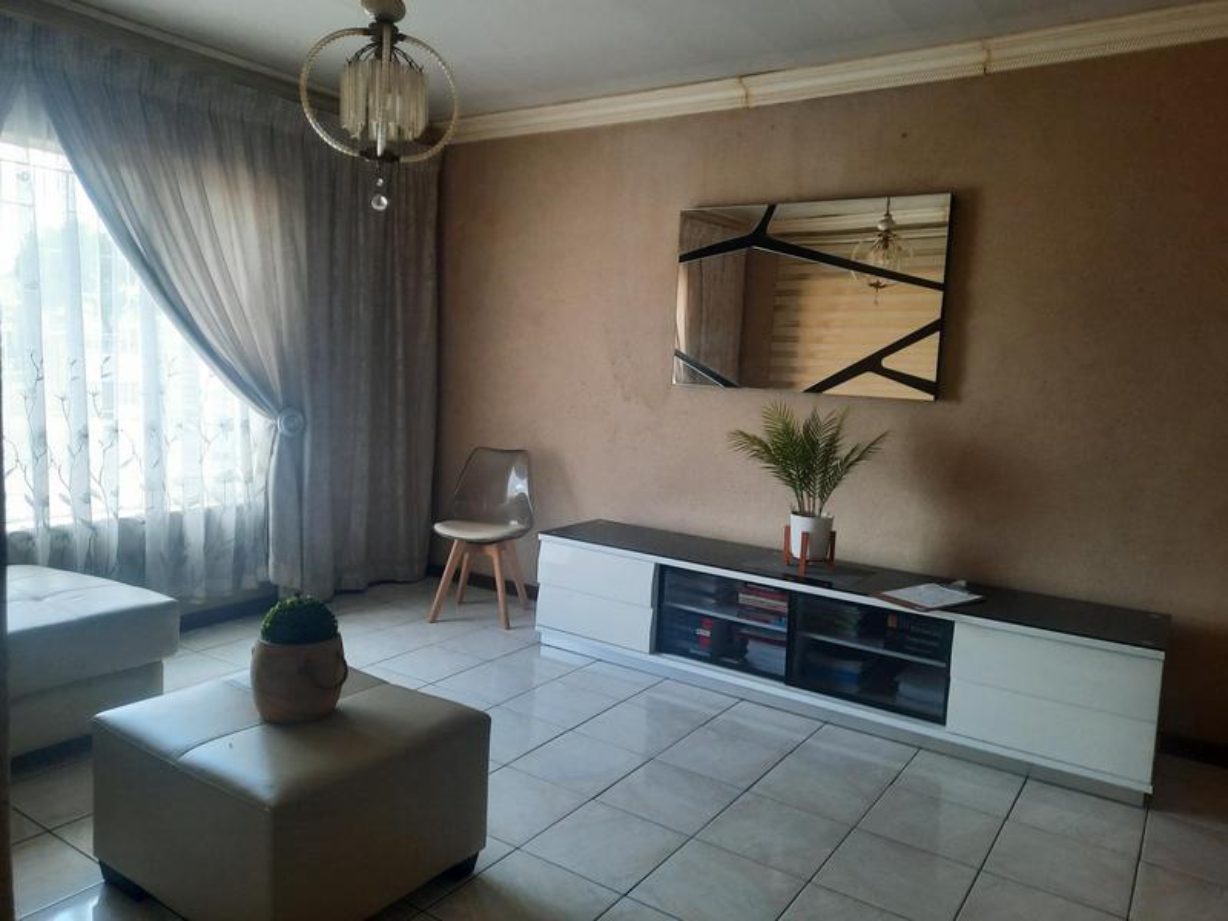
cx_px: 614
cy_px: 460
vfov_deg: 54.9
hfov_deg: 69.4
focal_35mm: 25
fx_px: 887
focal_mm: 4.6
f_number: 2
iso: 160
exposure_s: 1/60
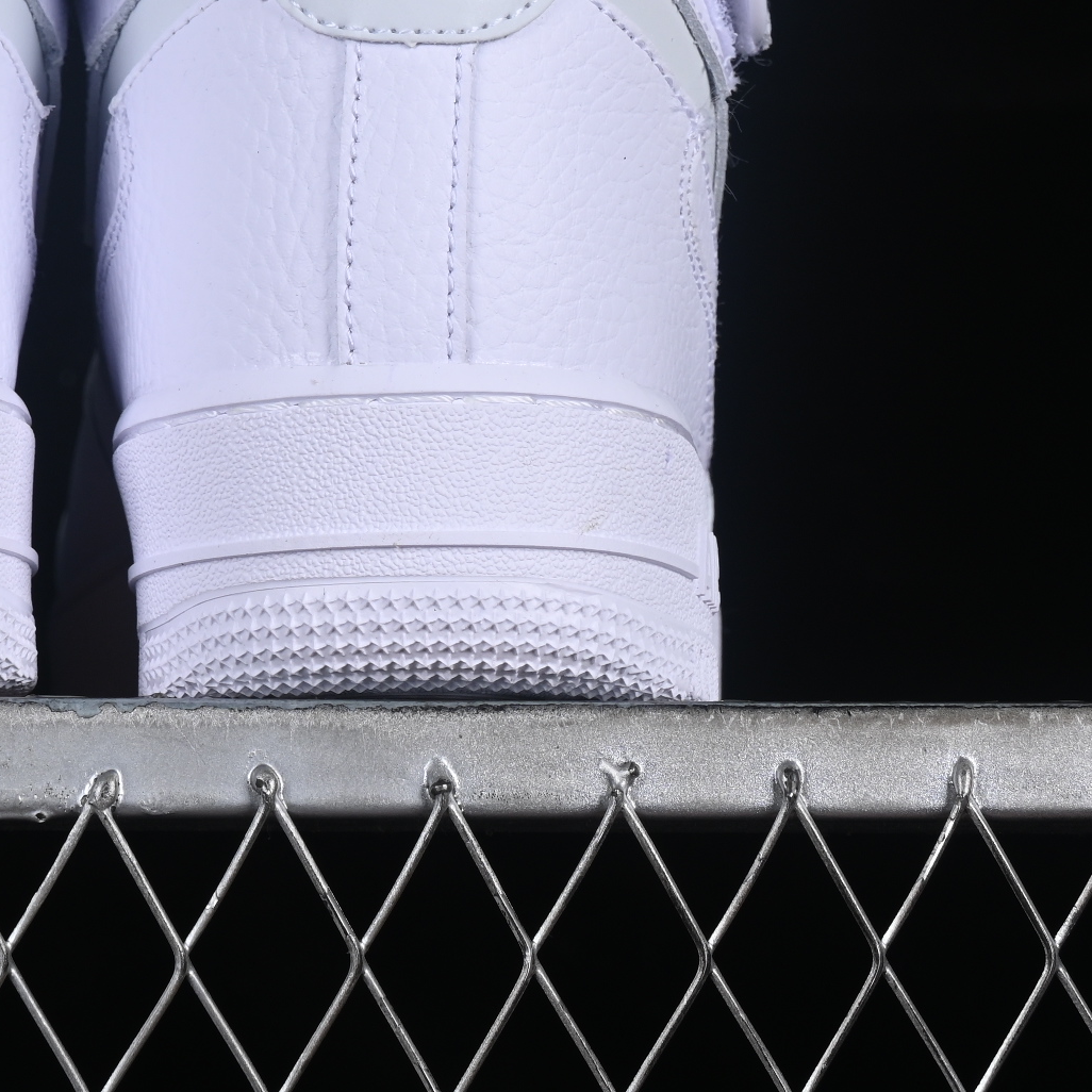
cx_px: 109
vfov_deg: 10.1
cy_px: 111
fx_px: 6174
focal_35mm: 173
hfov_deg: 10.1
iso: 160
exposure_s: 1/100
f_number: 9
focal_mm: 50
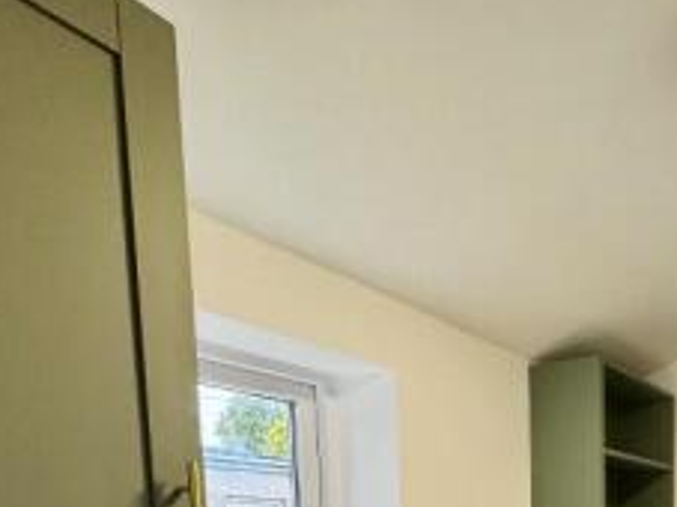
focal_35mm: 36
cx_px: 565
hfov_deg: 47.8
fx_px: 704
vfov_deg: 31.9
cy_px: 631
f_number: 2.2
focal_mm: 2.22
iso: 200
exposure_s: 1/100
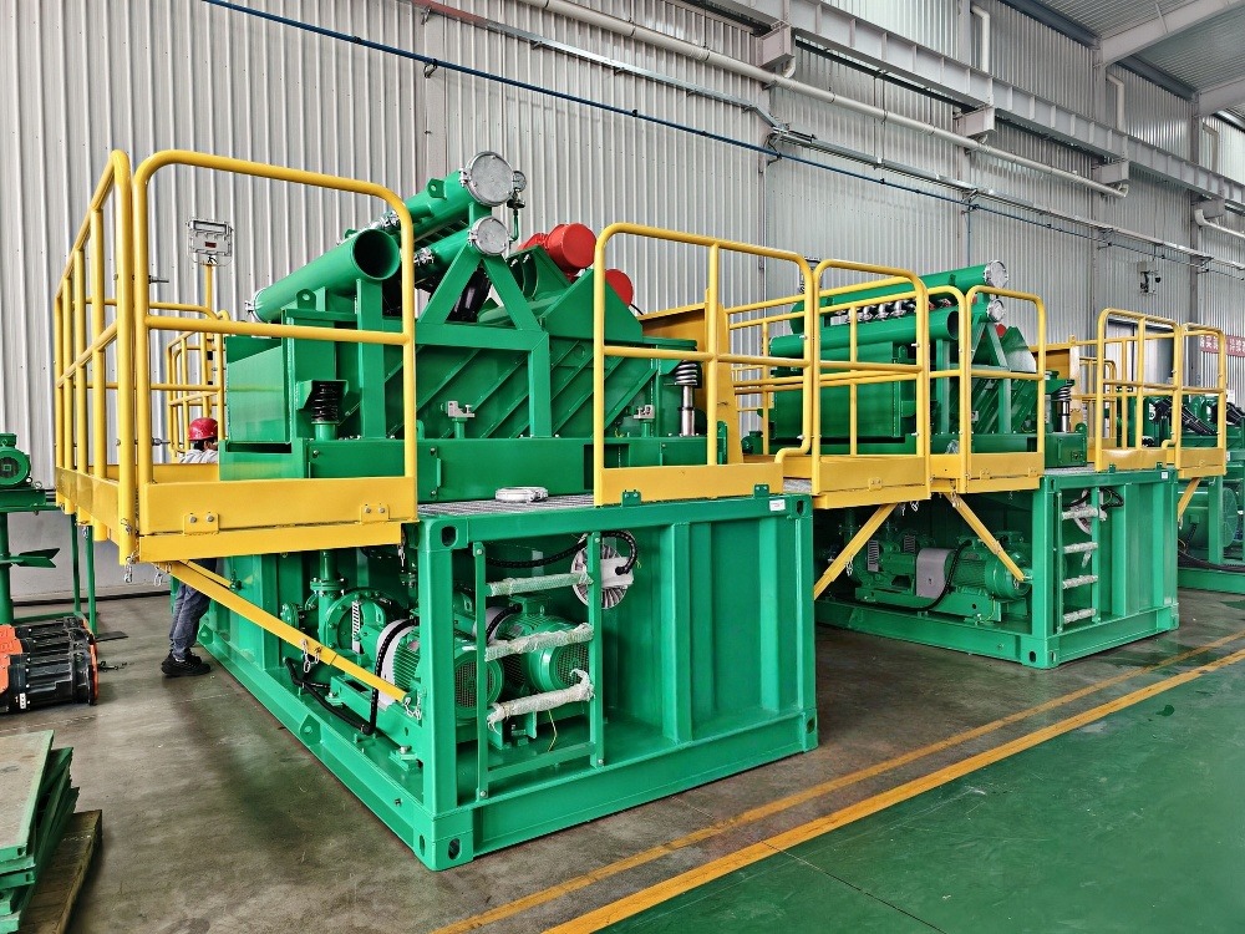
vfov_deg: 58.9
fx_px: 827
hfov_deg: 73.9
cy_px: 467
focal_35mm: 23
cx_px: 622
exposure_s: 1/100
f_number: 1.57
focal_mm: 5.6
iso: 408
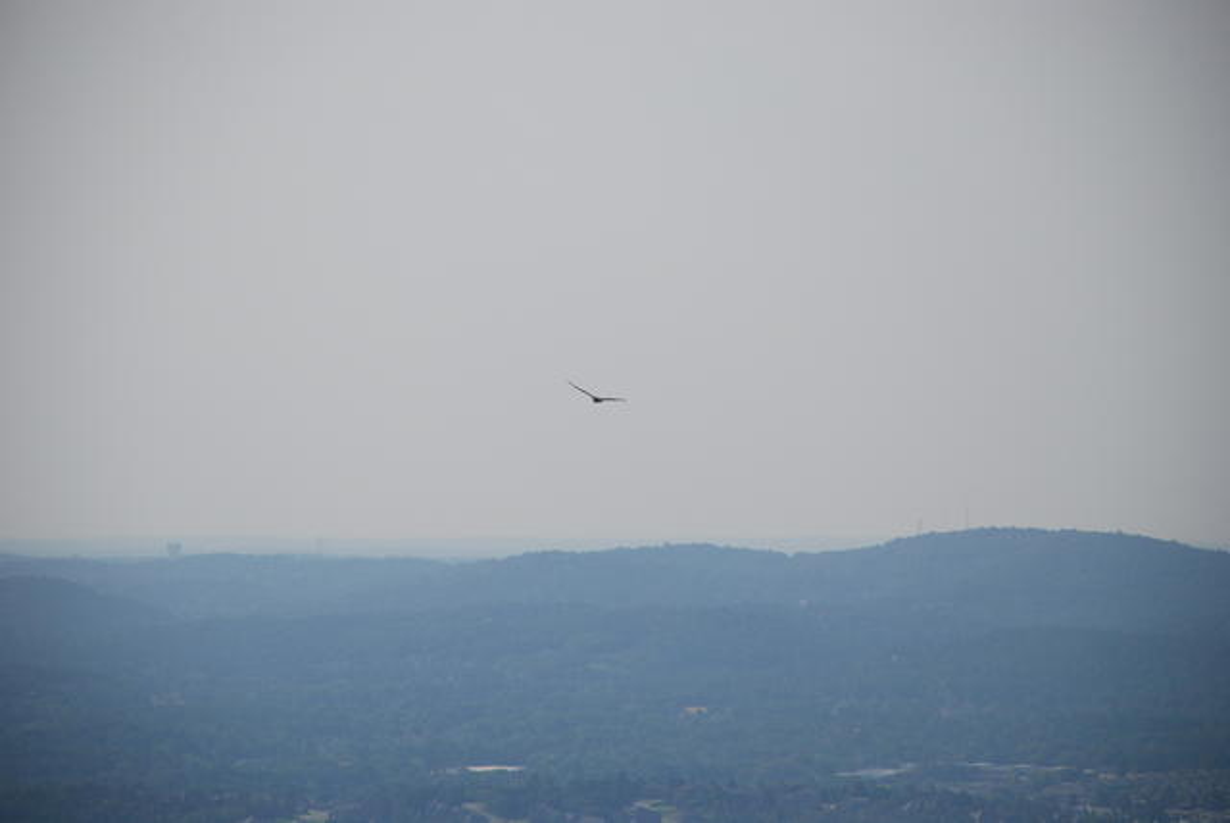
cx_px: 615
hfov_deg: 10.2
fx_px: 6925
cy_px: 412
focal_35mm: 202
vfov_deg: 6.8
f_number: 5.6
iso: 400
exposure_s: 1/4000
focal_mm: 135
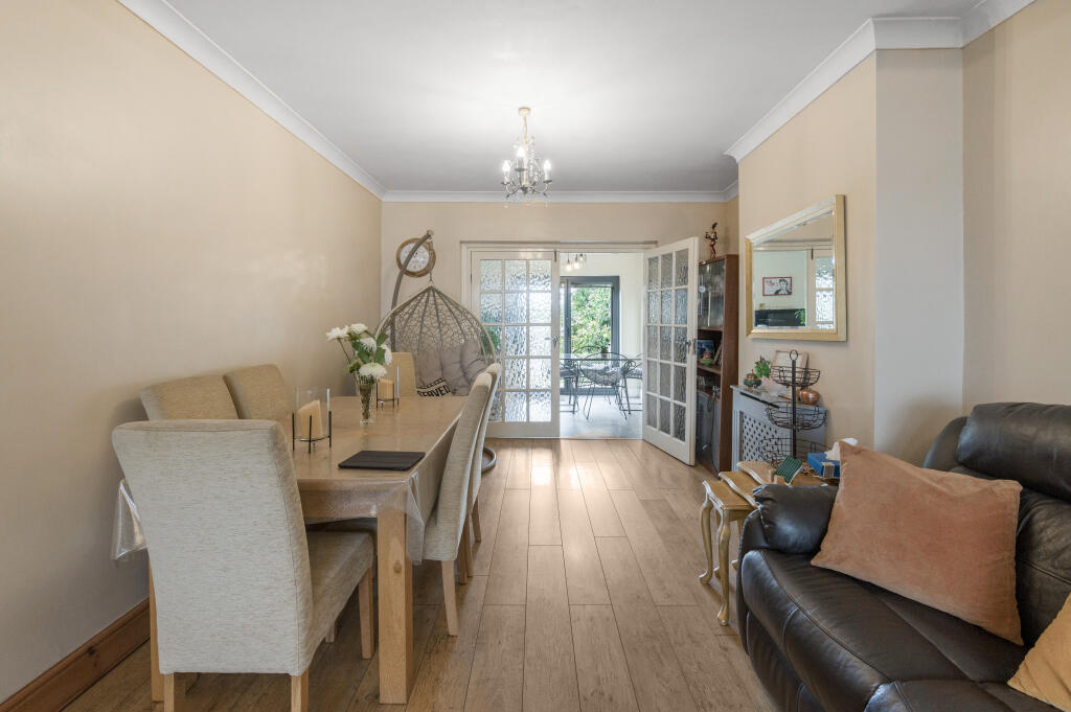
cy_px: 356
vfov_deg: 77.2
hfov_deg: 100.4
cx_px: 536
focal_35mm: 15
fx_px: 446
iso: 800
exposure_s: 1/30
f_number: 8
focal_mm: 15
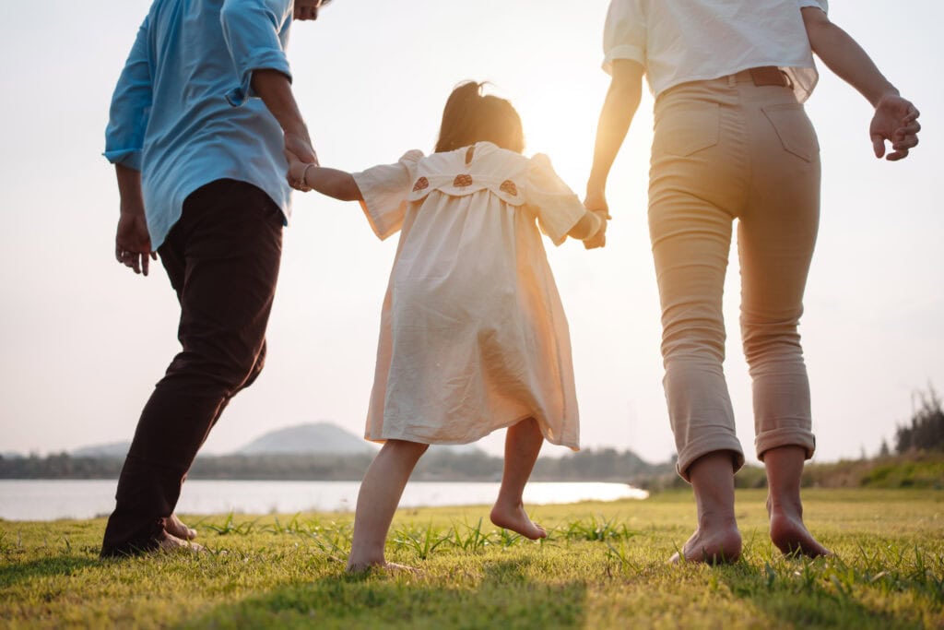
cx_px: 472
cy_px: 315
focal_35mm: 35
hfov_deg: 54.4
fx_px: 918
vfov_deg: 37.9
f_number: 2.8
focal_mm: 35
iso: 160
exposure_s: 1/3200
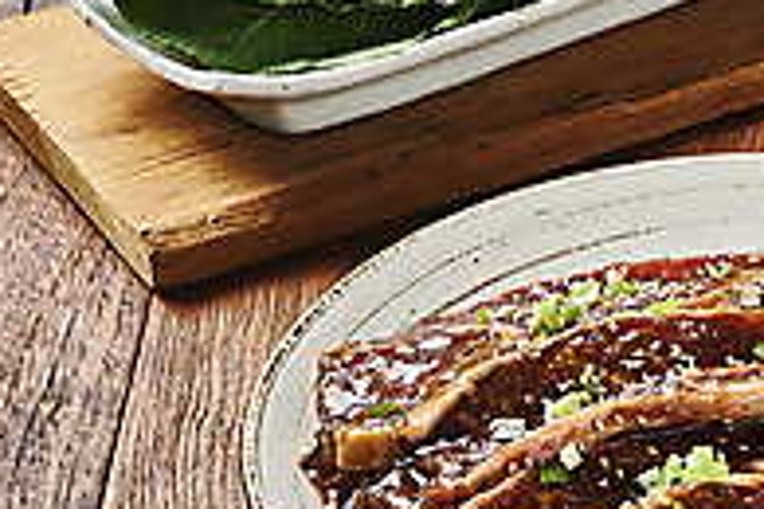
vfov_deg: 6.4
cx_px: 1025
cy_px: 121
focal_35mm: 215
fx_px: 4562
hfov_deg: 9.4
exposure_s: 1/125
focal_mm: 70
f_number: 11
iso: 100
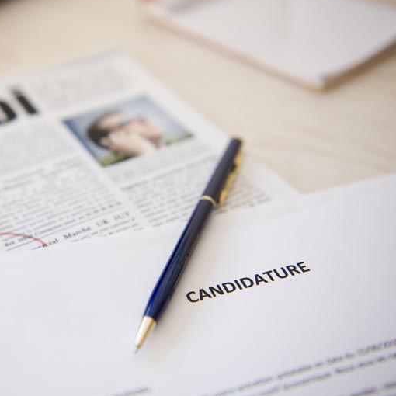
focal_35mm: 48
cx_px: 104
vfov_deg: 35.4
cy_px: 196
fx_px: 621
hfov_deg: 34.7
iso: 320
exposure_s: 1/250
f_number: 2.8
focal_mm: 36
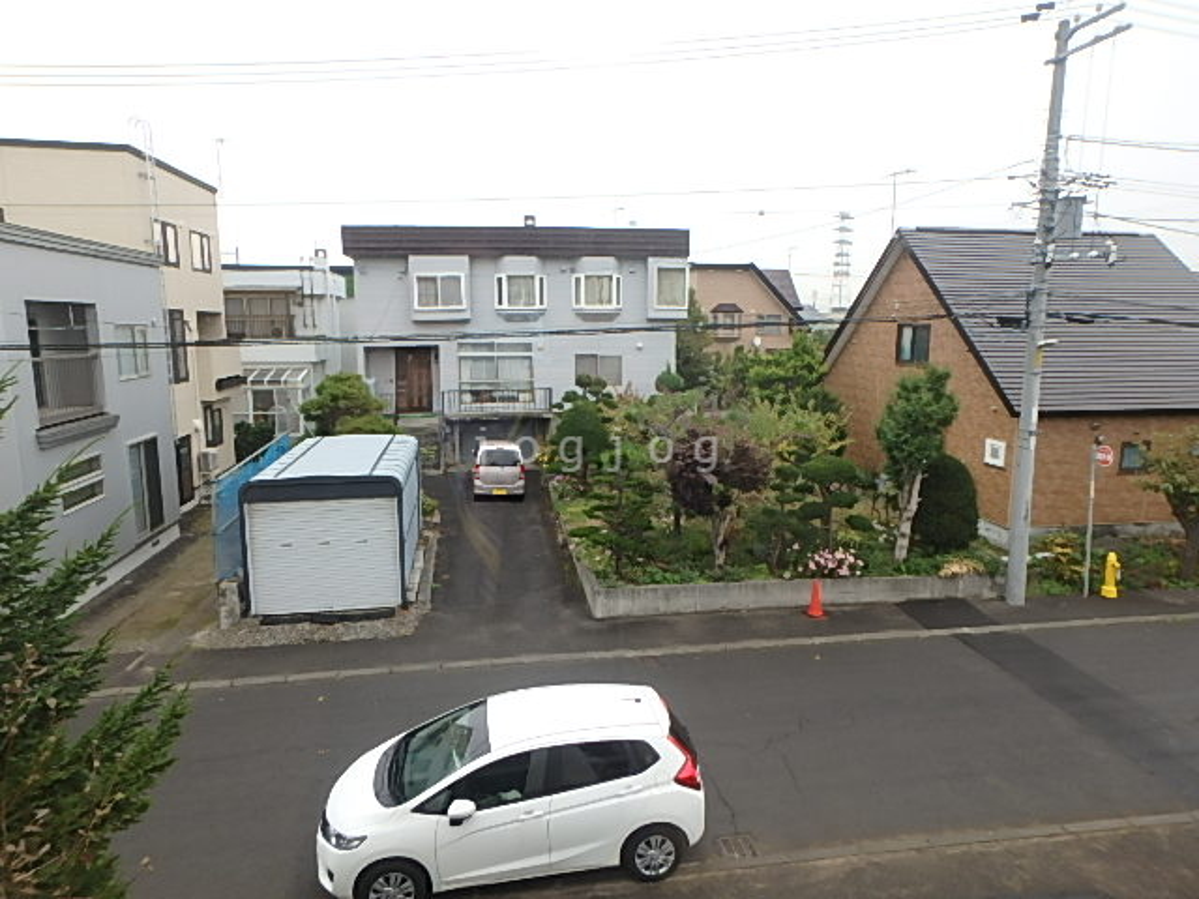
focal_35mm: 21
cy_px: 450
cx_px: 600
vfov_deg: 63.4
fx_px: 727
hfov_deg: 79.0
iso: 125
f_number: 3.5
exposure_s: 1/100
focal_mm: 3.7
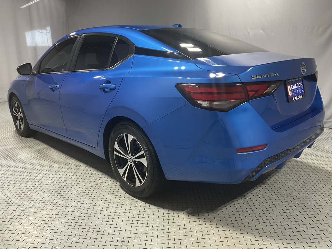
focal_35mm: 29
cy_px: 124
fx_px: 278
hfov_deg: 61.7
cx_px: 166
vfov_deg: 48.2
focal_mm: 3
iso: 50
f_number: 1.8
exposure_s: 1/60
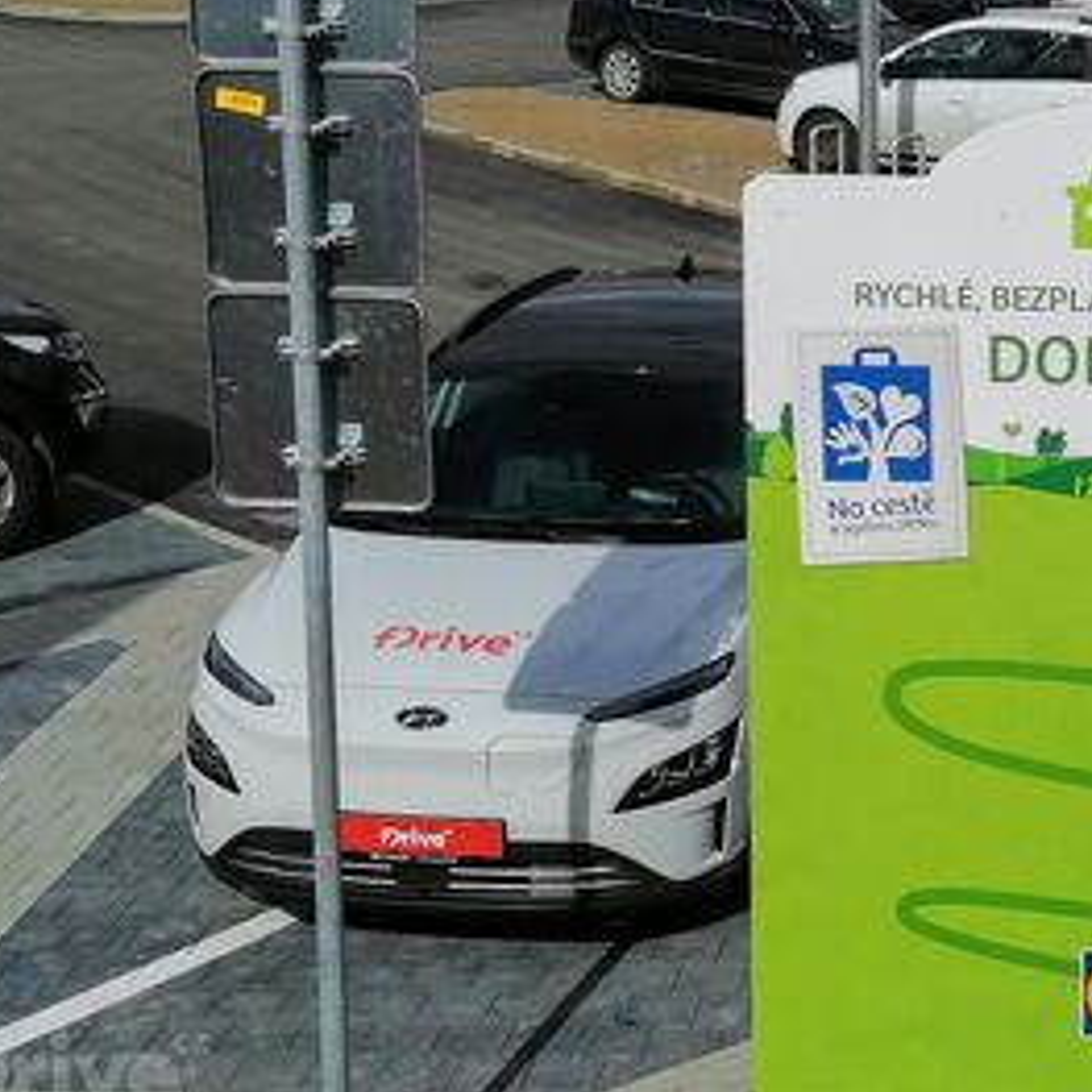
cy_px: 286
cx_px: 1038
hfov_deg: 21.8
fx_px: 2748
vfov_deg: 22.3
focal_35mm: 77
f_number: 1.8
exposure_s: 1/4739
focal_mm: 5.3
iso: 50
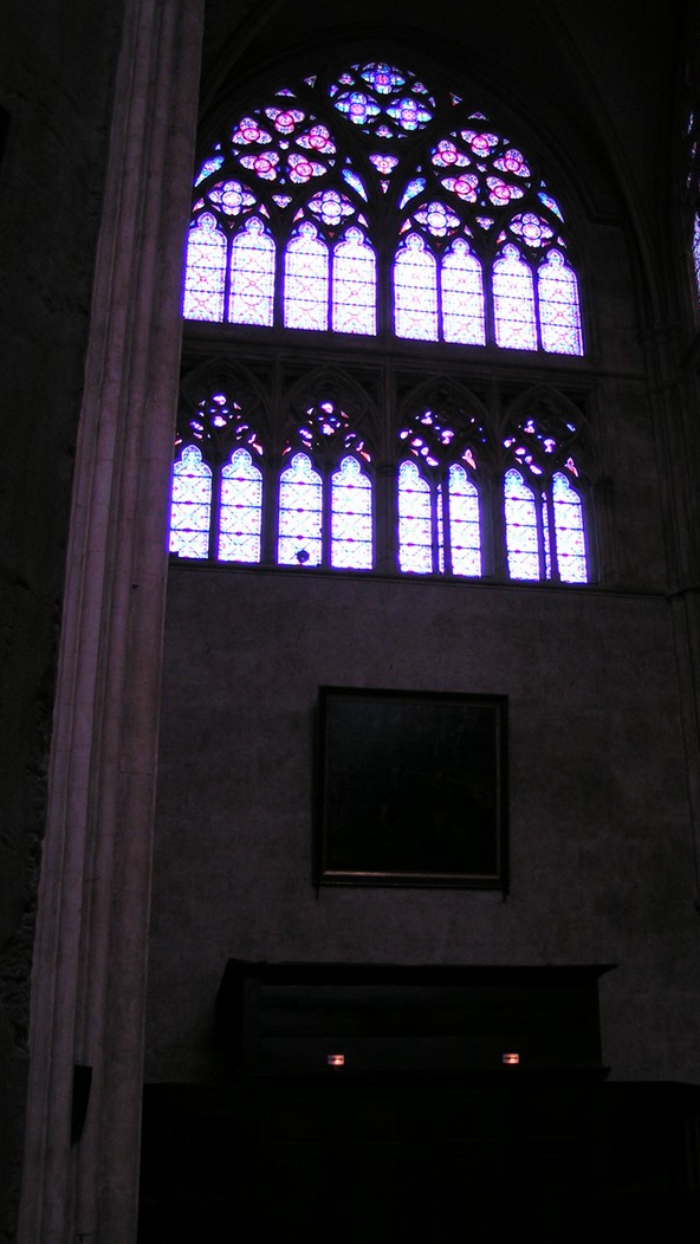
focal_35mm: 42
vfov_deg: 48.4
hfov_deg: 28.2
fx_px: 1385
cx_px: 443
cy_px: 621
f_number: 2.8
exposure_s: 1/40
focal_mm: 5.8
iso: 80
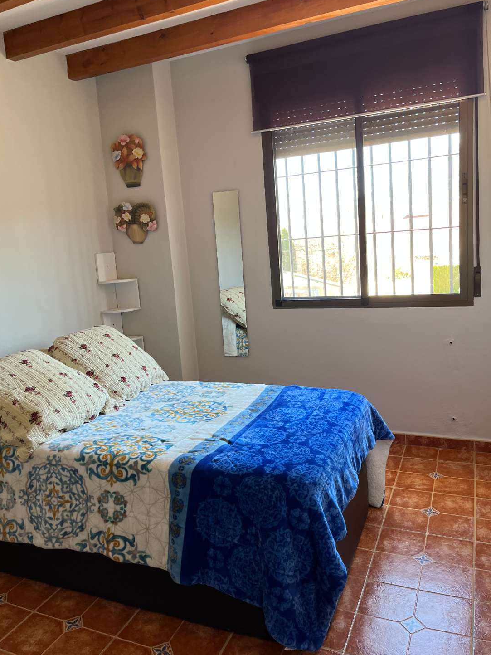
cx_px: 238
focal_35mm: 27
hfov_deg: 51.3
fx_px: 511
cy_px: 320
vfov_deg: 65.3
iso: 125
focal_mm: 5.1
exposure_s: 1/111
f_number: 1.6
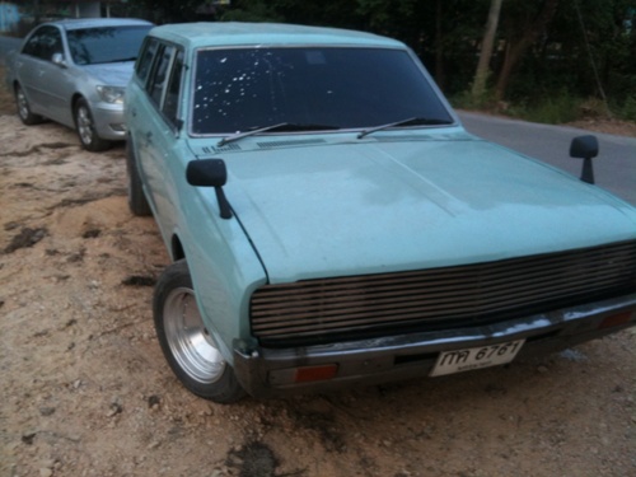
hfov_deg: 52.6
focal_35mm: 35
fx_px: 643
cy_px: 238
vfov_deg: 40.7
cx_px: 318
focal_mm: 3.85
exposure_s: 1/24
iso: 80
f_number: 2.8
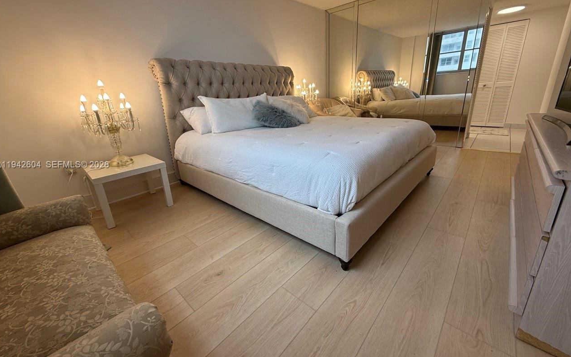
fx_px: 233
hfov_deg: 101.5
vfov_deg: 74.7
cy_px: 165
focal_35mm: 15
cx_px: 283
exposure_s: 1/120
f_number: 2.2
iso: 64
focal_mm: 2.22
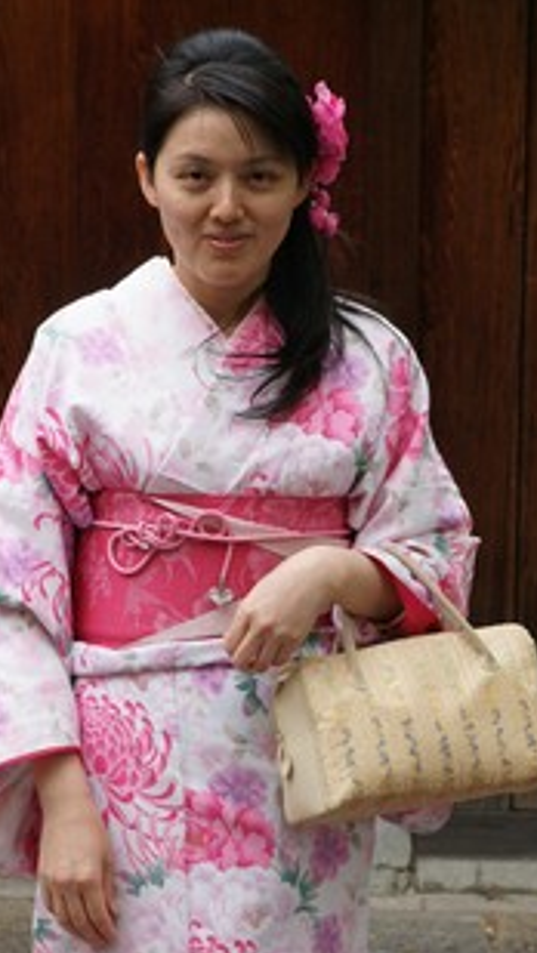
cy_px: 734
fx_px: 4603
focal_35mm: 182
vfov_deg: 11.8
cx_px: 182
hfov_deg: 6.7
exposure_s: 1/125
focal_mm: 70
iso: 400
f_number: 9
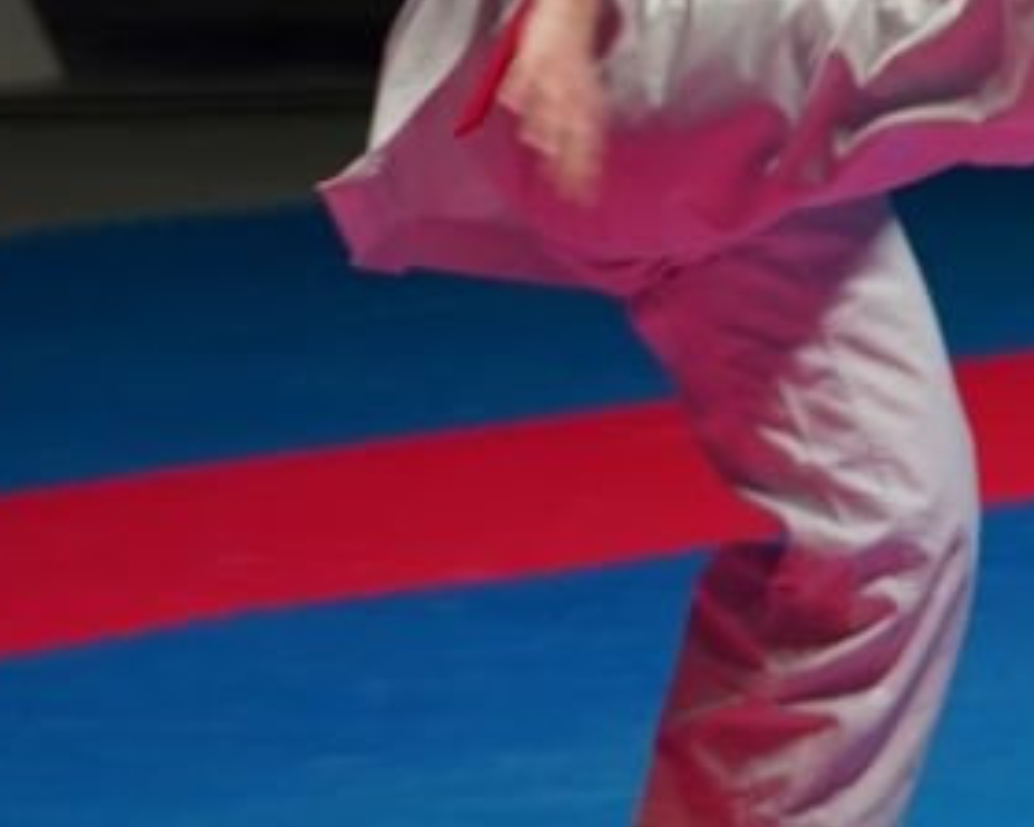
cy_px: 30
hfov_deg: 4.2
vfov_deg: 3.5
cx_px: 3157
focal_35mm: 441
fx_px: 13496
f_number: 2.8
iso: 200
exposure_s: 1/250
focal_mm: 73
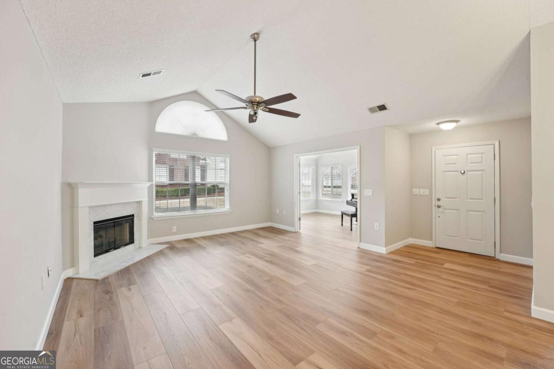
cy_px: 184
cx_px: 277
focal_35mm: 14
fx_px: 215
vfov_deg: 81.2
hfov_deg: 104.3
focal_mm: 14
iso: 320
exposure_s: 1/13
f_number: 8
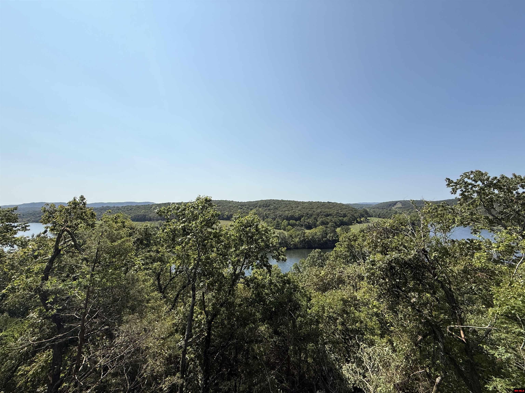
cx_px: 262
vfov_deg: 85.7
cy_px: 196
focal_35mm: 14
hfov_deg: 102.1
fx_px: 212
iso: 50
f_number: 2.2
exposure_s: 1/2237
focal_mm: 2.22
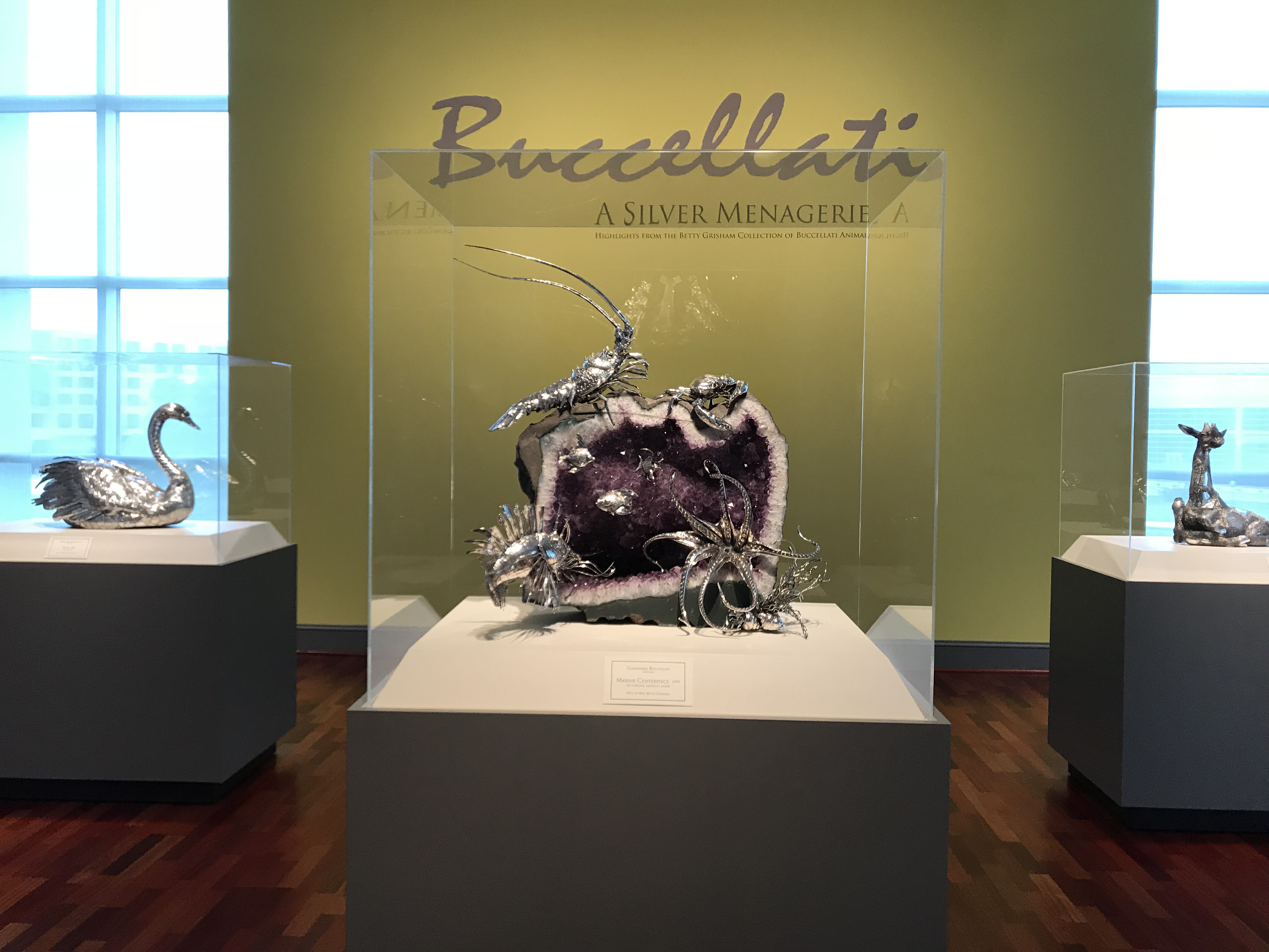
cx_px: 634
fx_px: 1026
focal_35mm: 28
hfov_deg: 63.4
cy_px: 476
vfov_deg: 49.7
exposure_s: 1/30
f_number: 1.8
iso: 32
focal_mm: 3.99
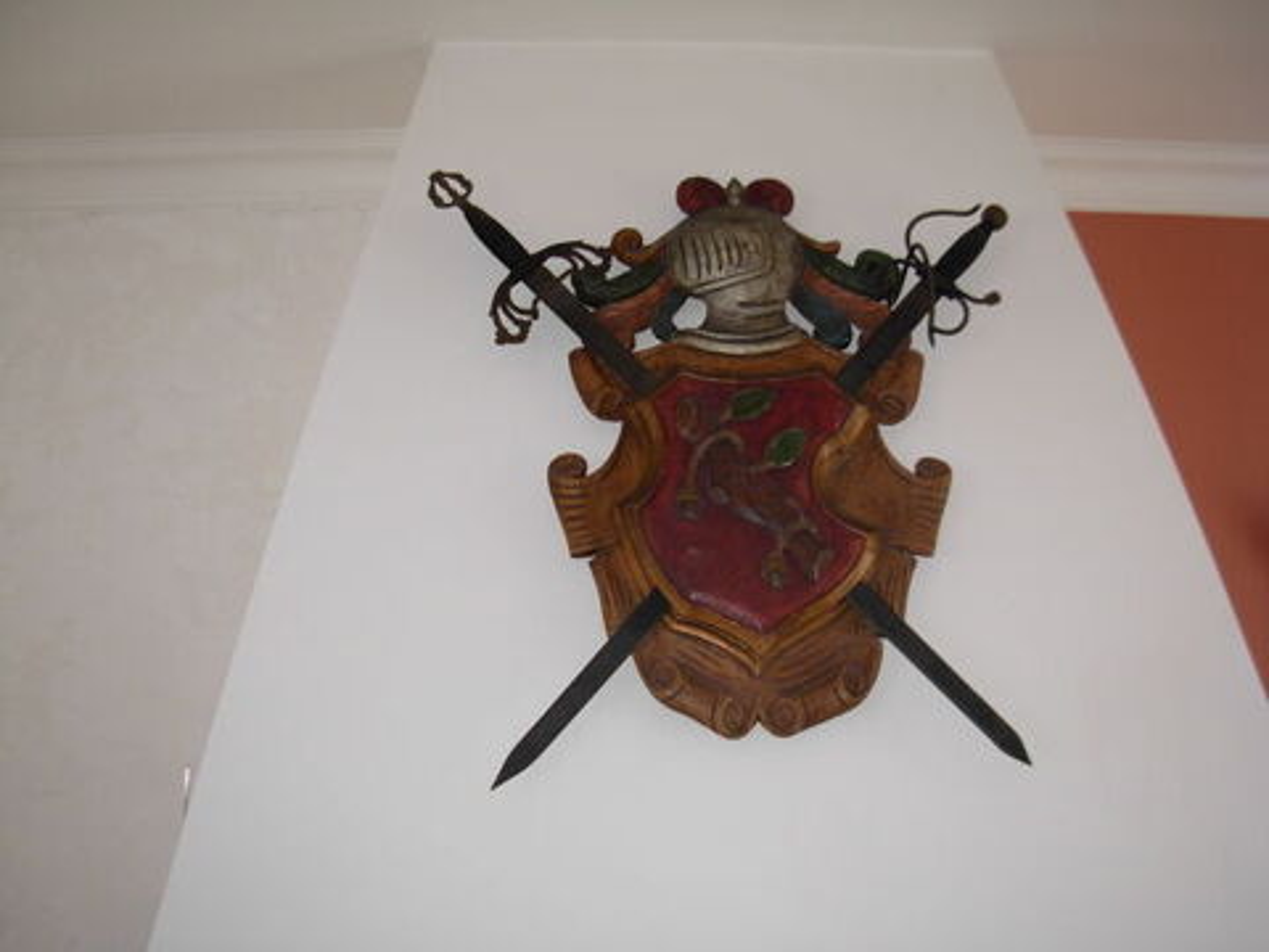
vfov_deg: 37.7
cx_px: 634
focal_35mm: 38
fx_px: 1393
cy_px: 476
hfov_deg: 49.0
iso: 79
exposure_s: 1/22.6
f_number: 2.9
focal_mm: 6.3
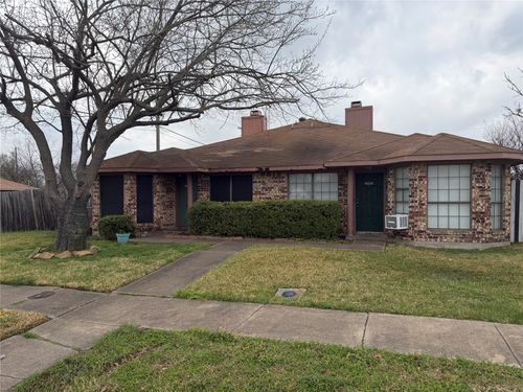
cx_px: 262
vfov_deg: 56.8
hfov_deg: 71.6
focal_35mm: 24
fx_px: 363
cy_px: 196
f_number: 1.78
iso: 80
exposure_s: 1/3021
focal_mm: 6.76
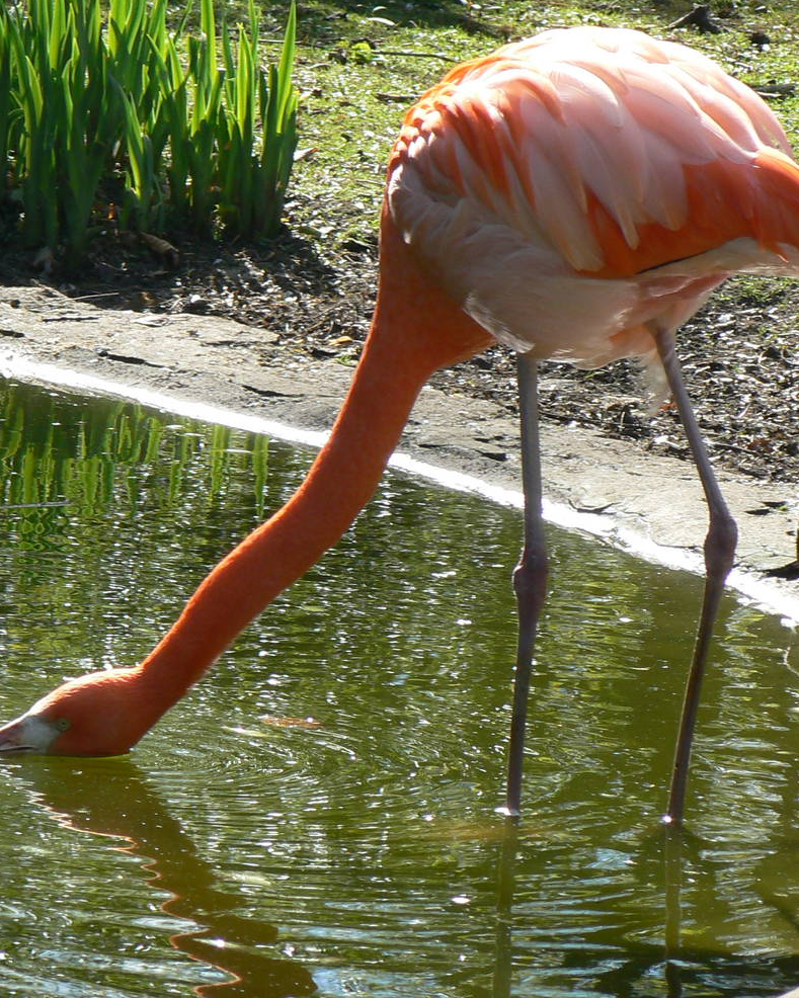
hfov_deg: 5.5
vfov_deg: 6.9
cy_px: 496
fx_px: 8334
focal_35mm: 282
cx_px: 438
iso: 80
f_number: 5.6
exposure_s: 1/250
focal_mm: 29.7
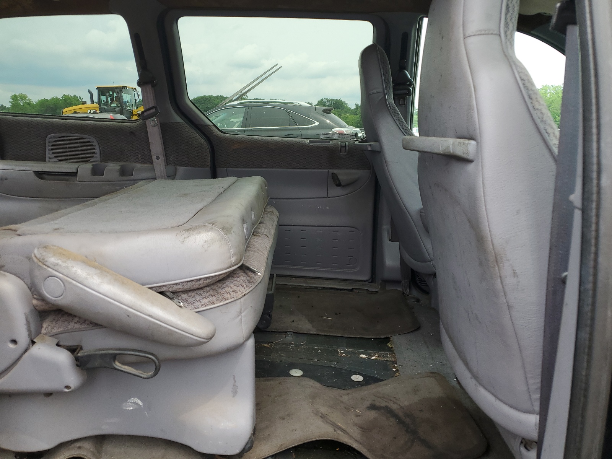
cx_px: 306
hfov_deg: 67.3
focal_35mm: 26
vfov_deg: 53.1
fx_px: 460
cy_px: 230
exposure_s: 1/435
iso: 50
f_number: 1.5
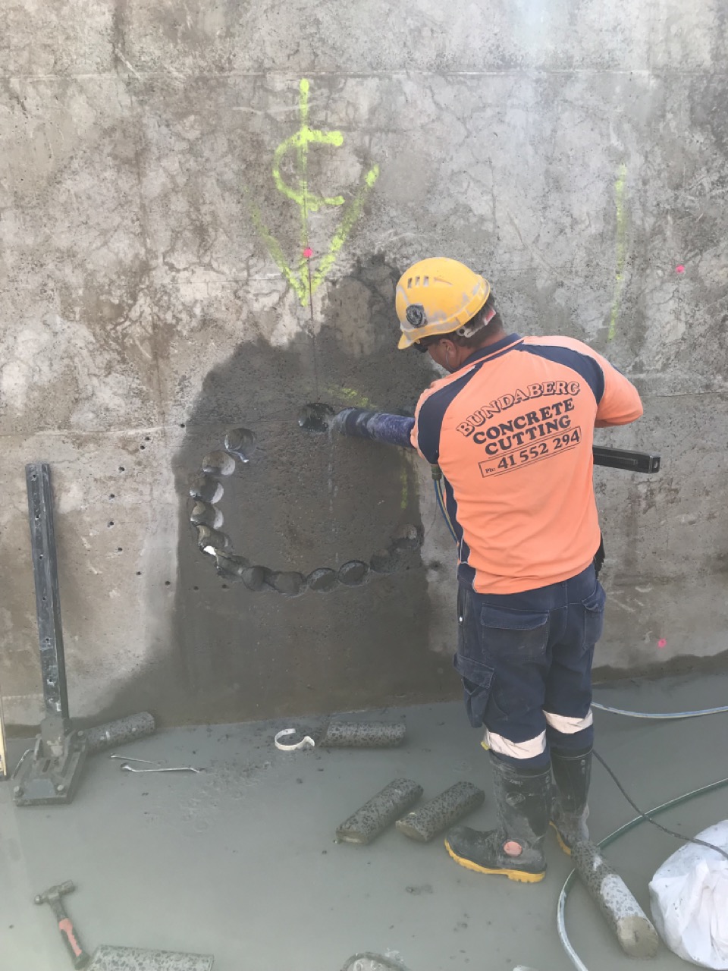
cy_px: 486
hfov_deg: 49.7
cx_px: 364
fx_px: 785
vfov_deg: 63.4
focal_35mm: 28
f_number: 1.8
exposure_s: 1/674
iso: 20
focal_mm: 3.99
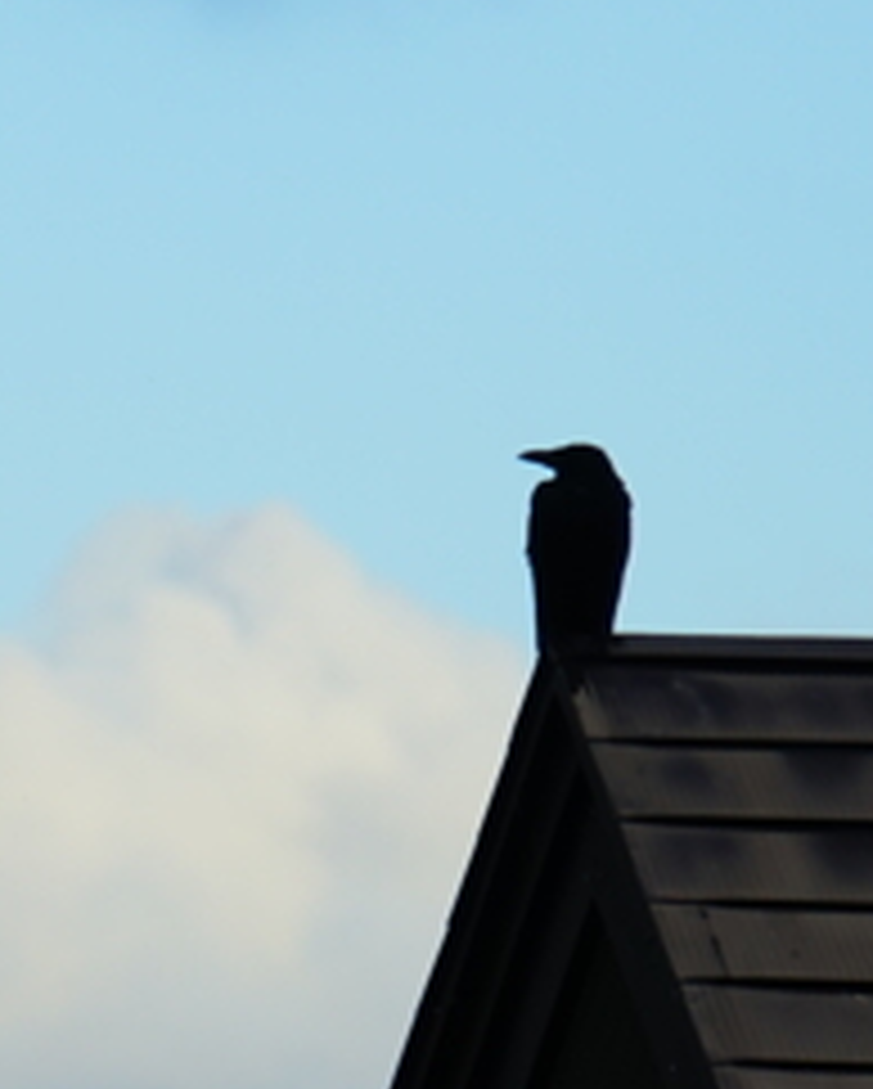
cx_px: -40
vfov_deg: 2.1
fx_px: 29966
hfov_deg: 1.7
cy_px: 632
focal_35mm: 929
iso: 125
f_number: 6.3
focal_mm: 200
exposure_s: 1/350
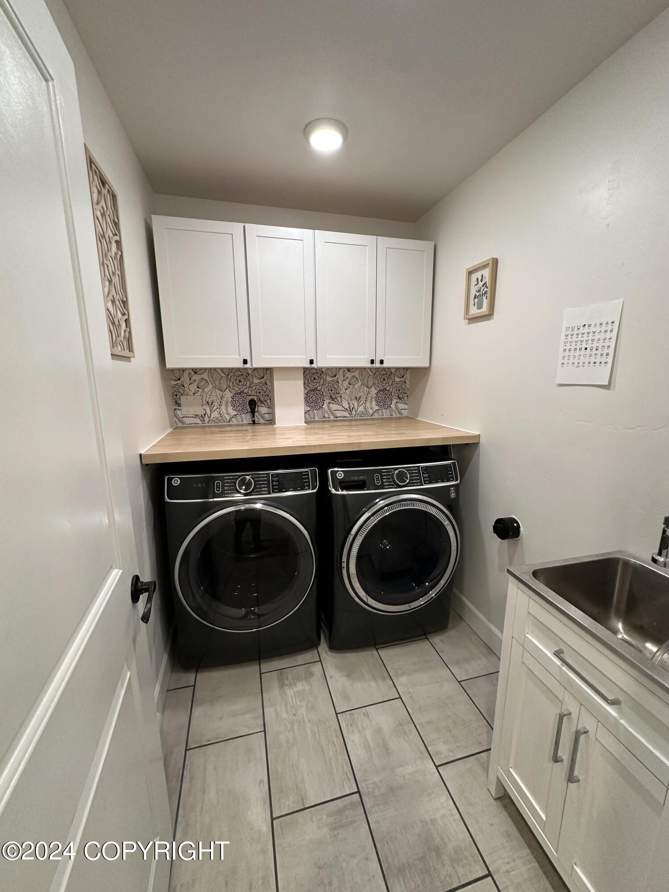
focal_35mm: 14
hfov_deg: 85.7
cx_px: 334
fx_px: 361
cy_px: 446
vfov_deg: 102.1
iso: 250
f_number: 2.2
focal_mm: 2.22
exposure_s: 1/120
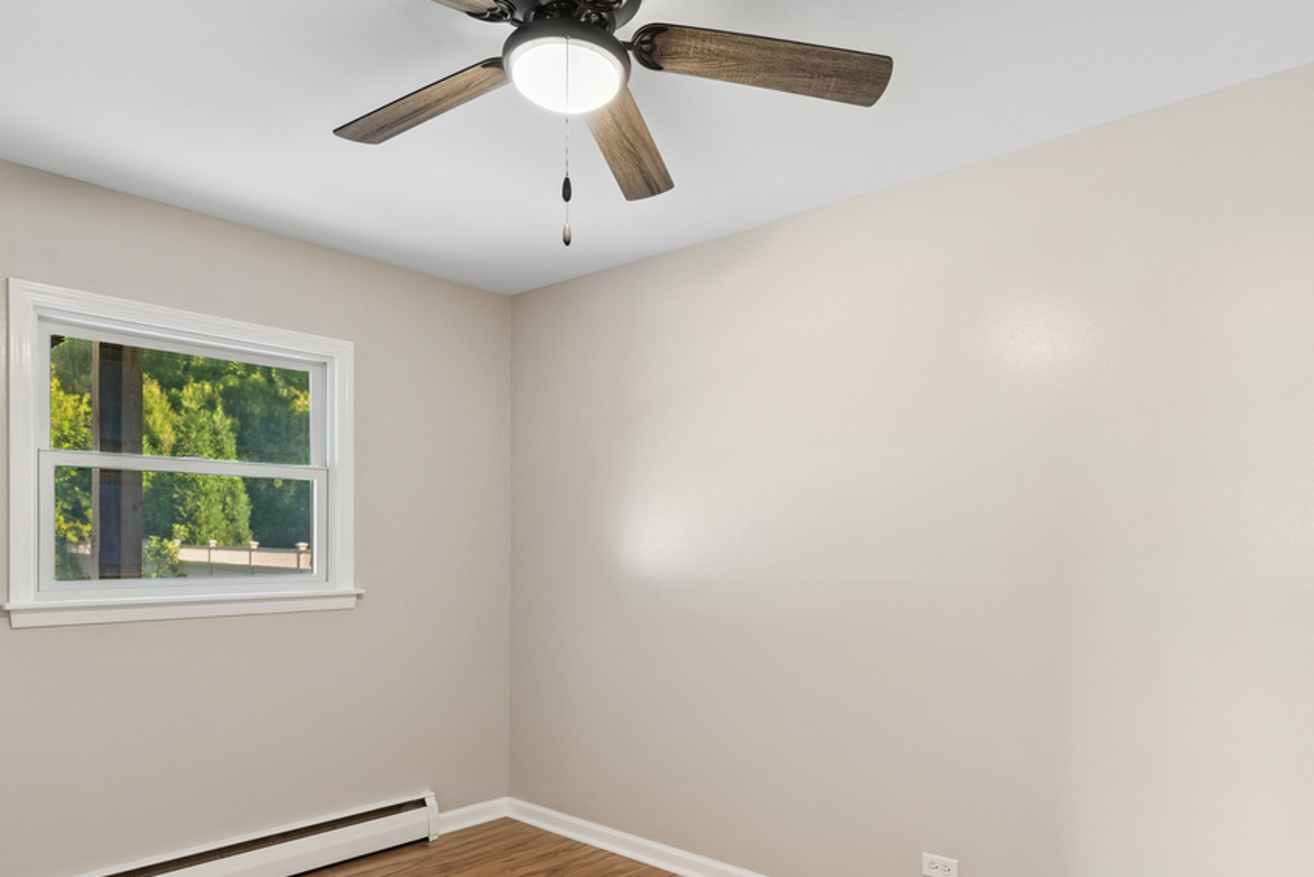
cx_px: 632
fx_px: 840
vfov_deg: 54.5
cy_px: 550
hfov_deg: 76.1
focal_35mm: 23
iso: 320
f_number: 9
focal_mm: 12
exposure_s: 1/4
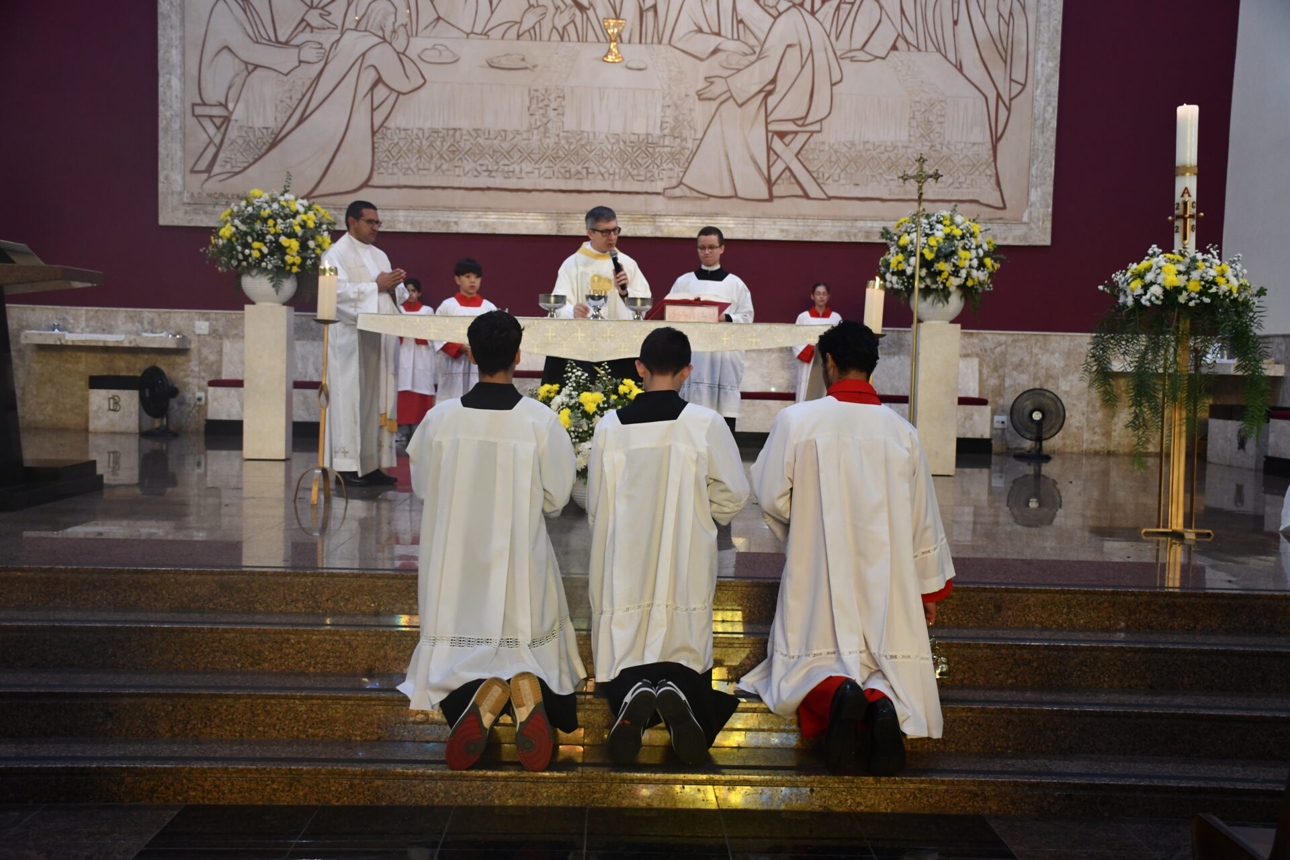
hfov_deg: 49.6
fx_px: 1397
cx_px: 645
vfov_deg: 34.2
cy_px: 430
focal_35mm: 39
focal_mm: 26
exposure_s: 1/125
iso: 1000
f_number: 3.8
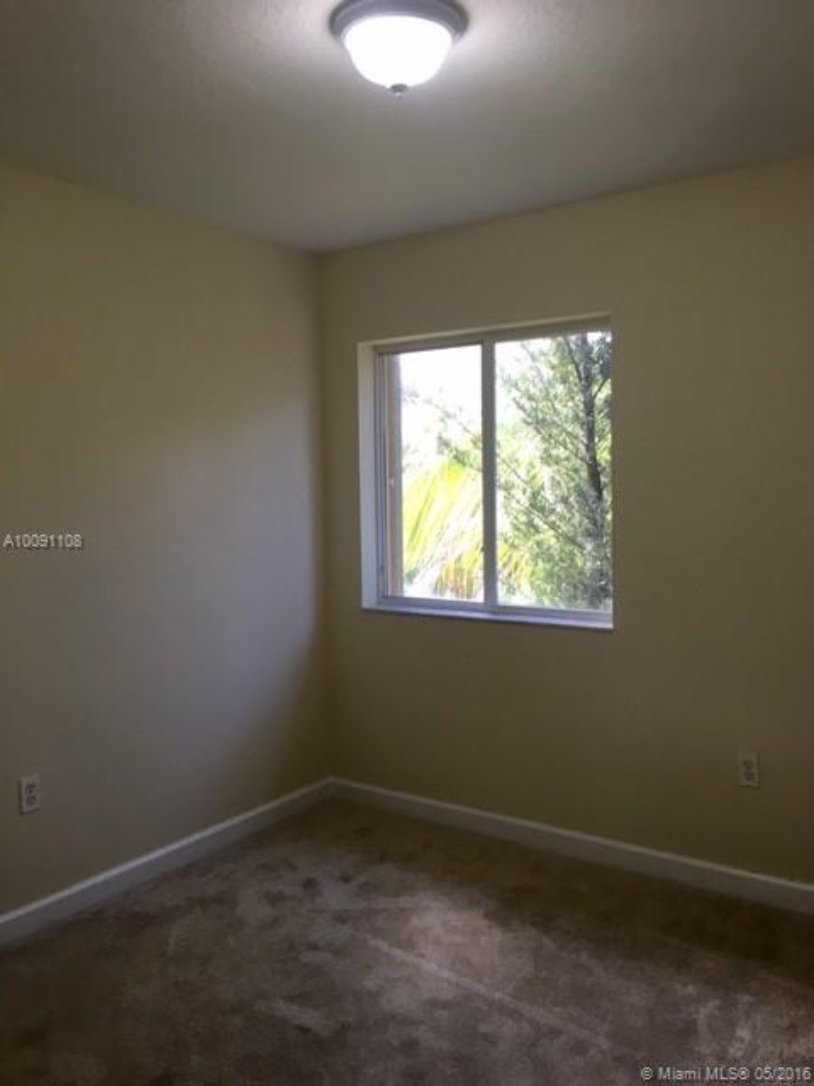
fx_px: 909
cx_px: 407
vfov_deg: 61.7
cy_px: 543
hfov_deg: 48.2
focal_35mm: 29
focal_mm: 4.15
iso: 32
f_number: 2.2
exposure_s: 1/40
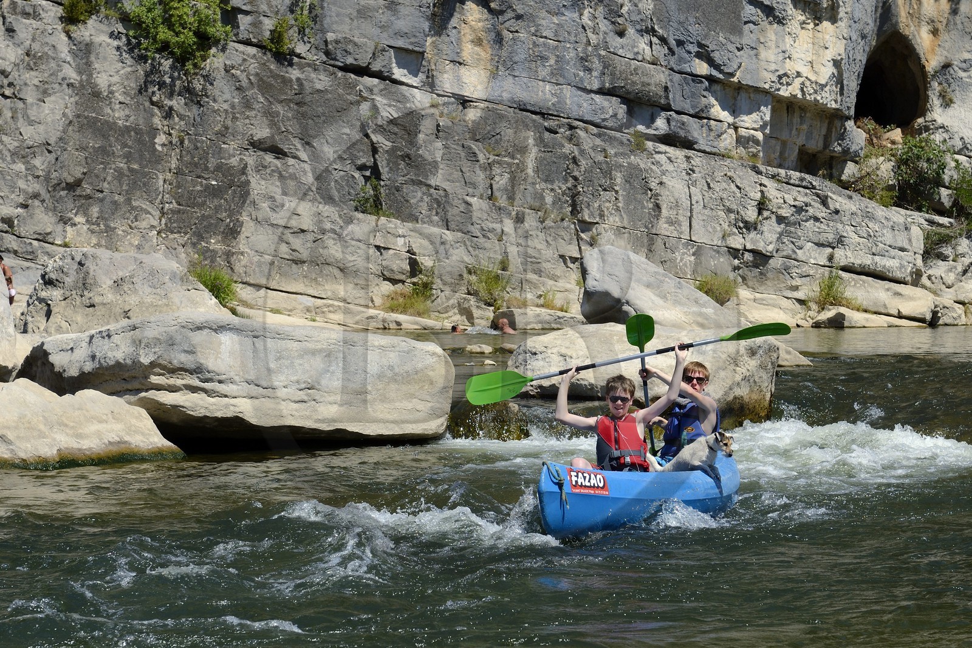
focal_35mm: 70
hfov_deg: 28.8
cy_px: 324
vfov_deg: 19.4
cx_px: 486
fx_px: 1889
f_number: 9
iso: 200
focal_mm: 70
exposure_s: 1/640
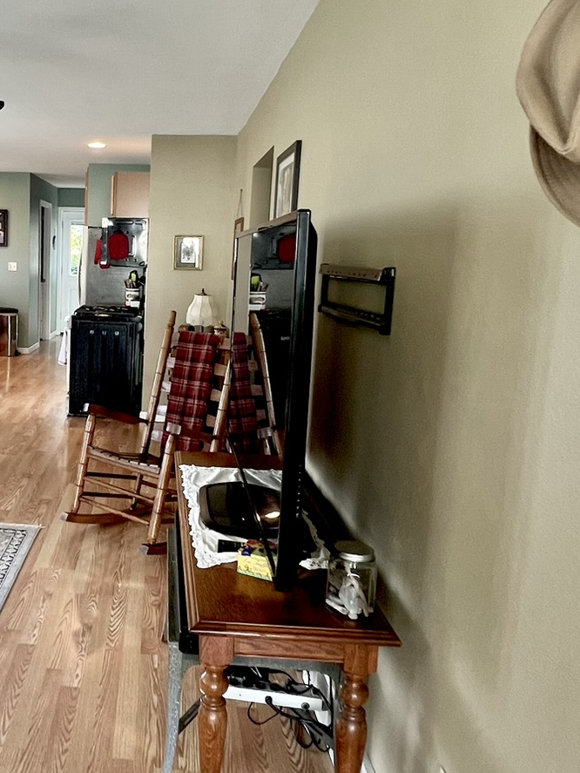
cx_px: 95
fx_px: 670
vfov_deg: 59.9
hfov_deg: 44.0
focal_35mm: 30
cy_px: 363
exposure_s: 1/60
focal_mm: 1.57
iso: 125
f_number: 1.8
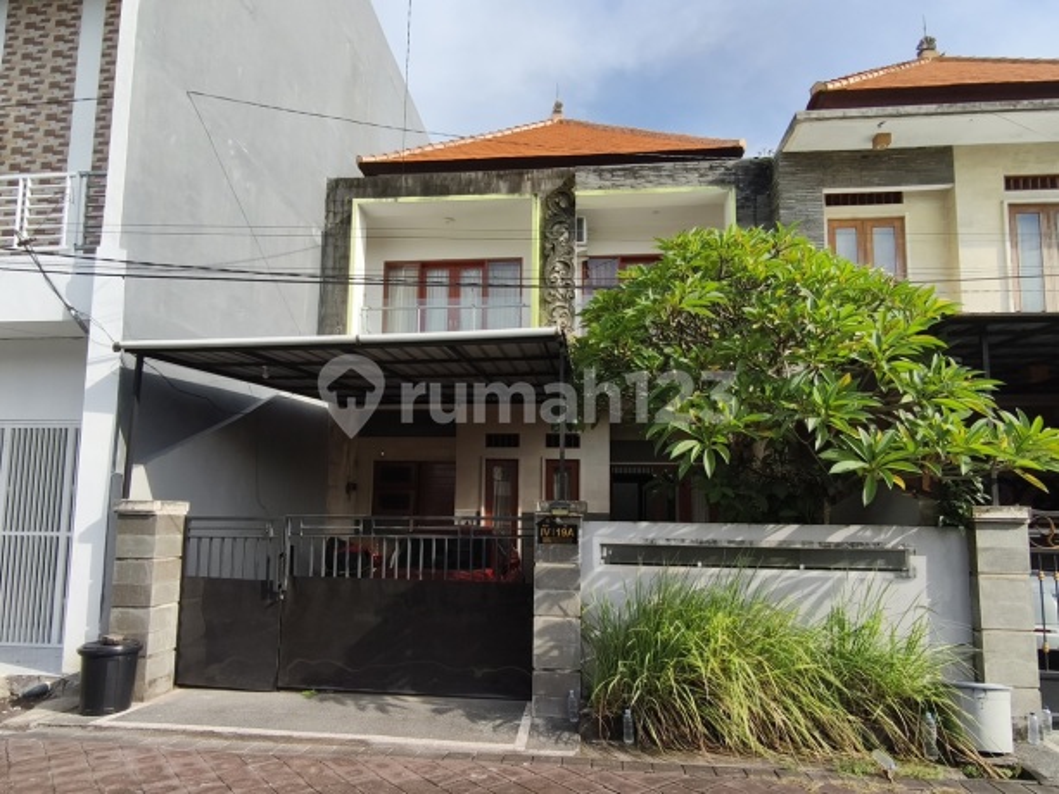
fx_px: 673
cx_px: 530
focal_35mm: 22
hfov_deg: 76.4
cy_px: 397
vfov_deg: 61.1
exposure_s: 1/1361
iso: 50
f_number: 2.2
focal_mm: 1.91
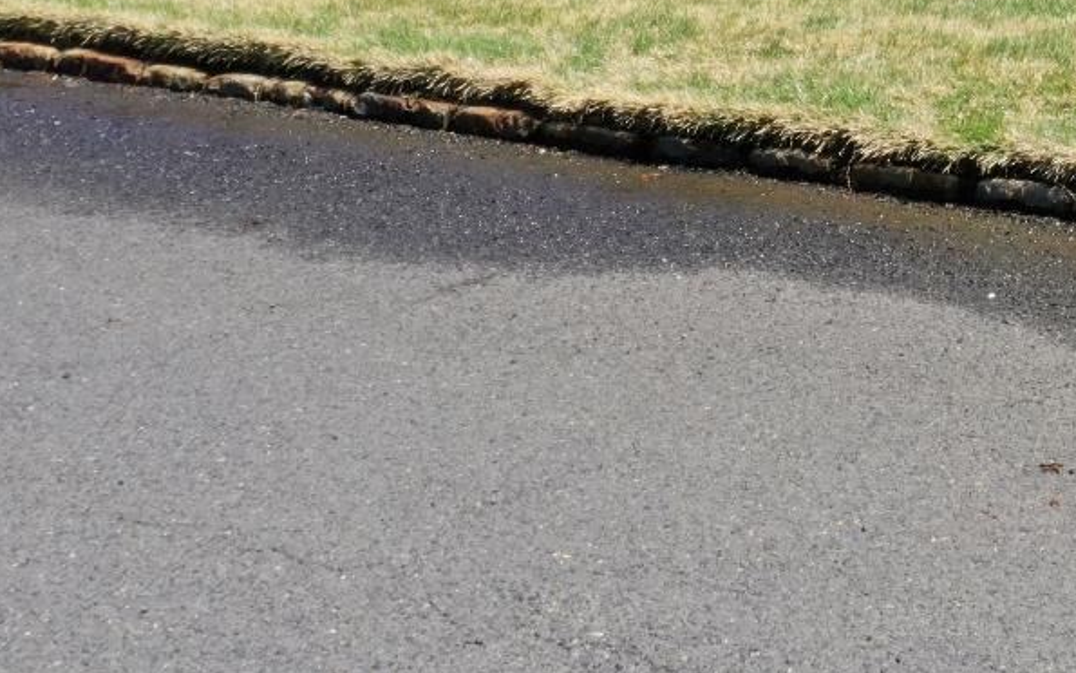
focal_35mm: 72
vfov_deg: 17.0
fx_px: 2112
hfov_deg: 25.2
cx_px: 1349
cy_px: -224
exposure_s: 1/80
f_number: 11
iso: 100
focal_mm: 10.26
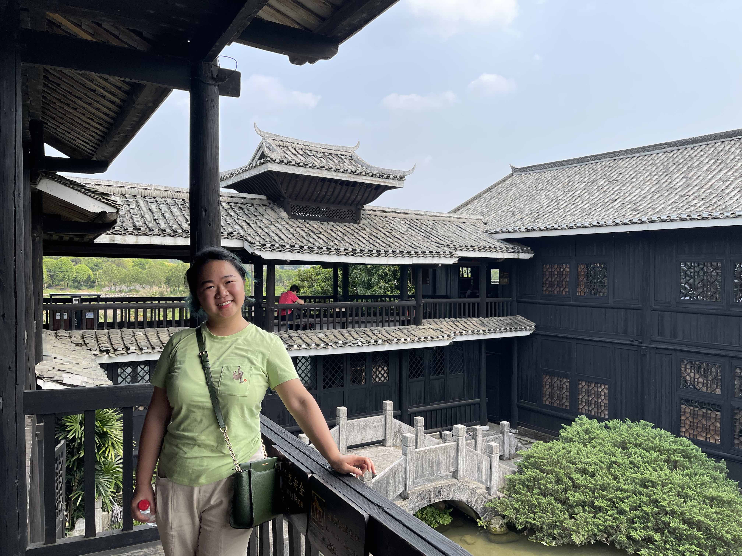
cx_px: 371
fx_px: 536
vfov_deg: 54.9
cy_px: 278
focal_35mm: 25
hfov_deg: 69.4
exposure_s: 1/1513
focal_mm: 5.1
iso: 32
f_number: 1.6
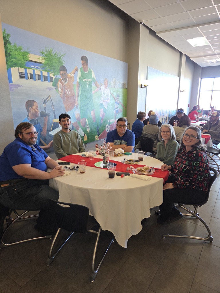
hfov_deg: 58.9
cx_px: 110
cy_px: 146
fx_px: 195
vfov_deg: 73.9
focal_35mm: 23
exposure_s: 1/120
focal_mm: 5.4
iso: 250
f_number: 1.8
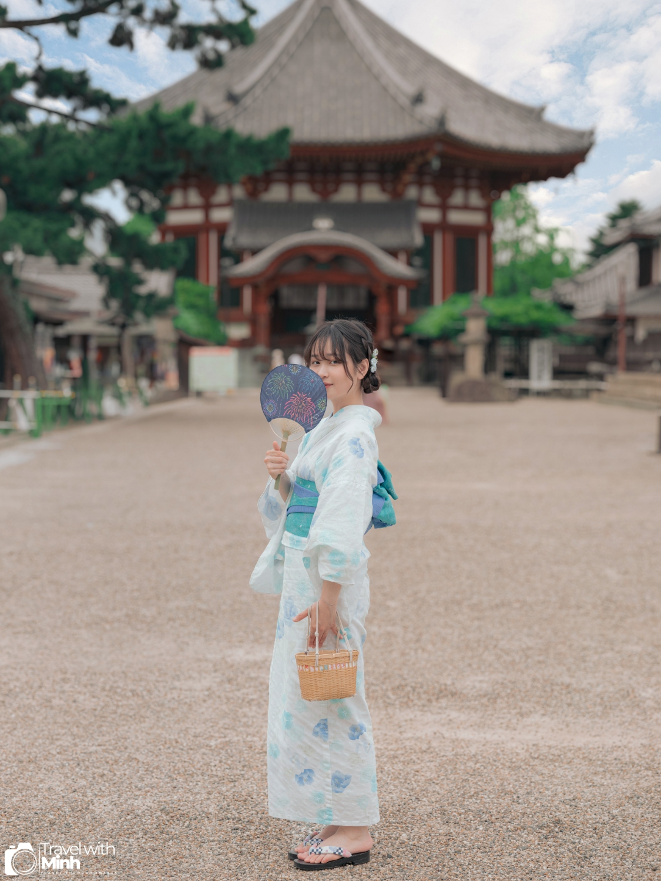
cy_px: 440
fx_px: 2215
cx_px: 330
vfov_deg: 22.5
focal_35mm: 87
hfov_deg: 17.0
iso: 200
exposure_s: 1/950
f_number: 4
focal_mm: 110
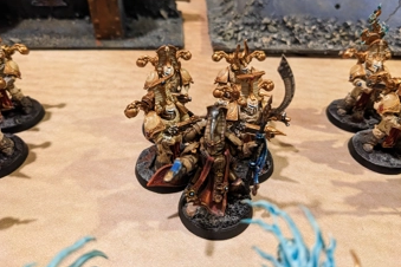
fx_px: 323
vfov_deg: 44.8
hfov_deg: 63.6
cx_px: 195
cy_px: 113
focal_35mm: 29
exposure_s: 1/60
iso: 737
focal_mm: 4.38
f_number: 1.73
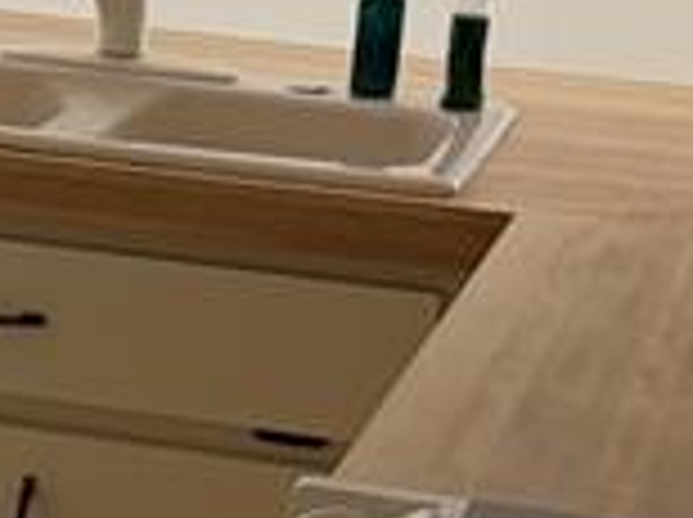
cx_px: -302
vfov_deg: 9.2
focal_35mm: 160
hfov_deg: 11.9
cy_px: 374
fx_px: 3198
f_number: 1.78
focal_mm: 6.76
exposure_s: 1/106
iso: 200
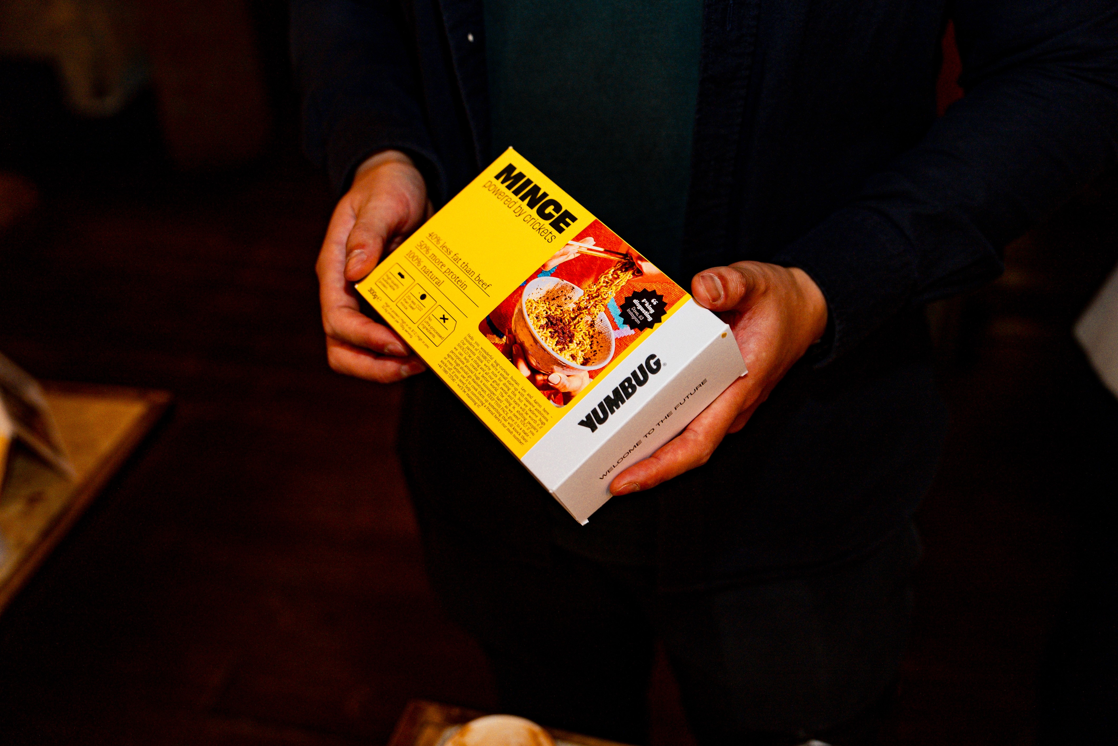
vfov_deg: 35.1
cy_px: 373
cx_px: 559
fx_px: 1181
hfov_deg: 50.7
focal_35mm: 38
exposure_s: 1/125
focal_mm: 38
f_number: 2.8
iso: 1000
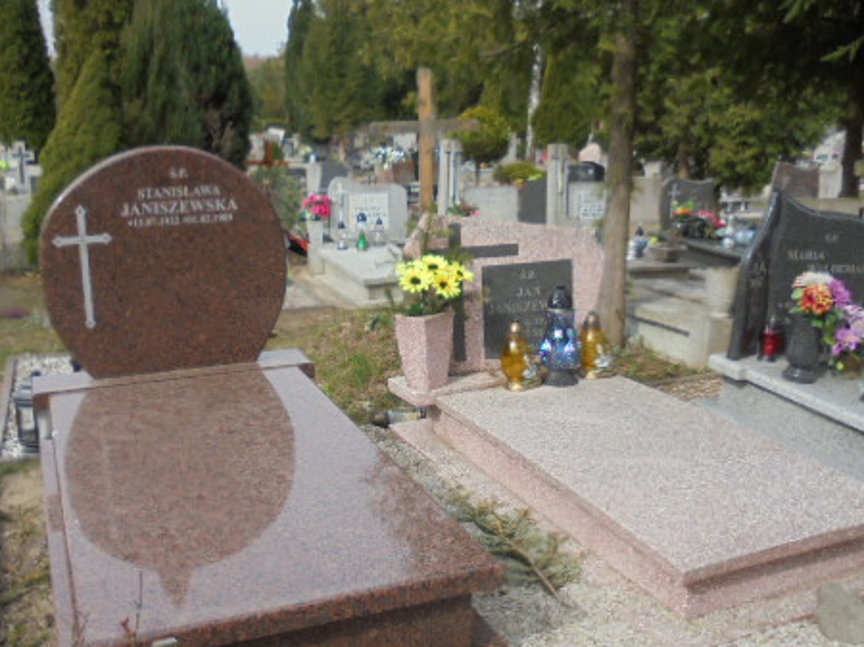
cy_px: 390
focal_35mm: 37
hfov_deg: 50.1
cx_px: 403
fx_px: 923
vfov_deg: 38.5
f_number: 3.5
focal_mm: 4.6
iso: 100
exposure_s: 1/640
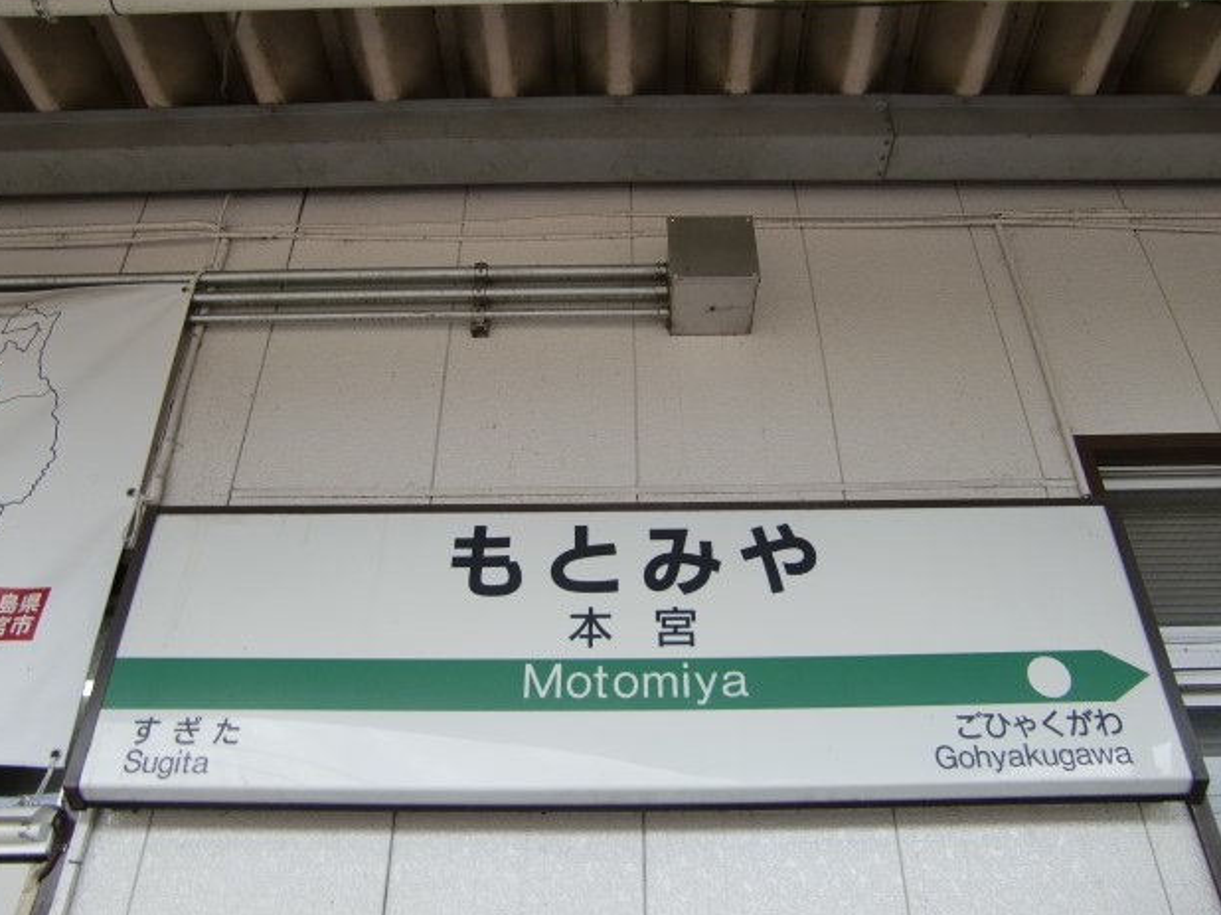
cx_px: 620
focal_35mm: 29
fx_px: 1023
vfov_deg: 48.2
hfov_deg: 61.7
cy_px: 445
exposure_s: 1/250
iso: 64
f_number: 2.6
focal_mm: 4.9
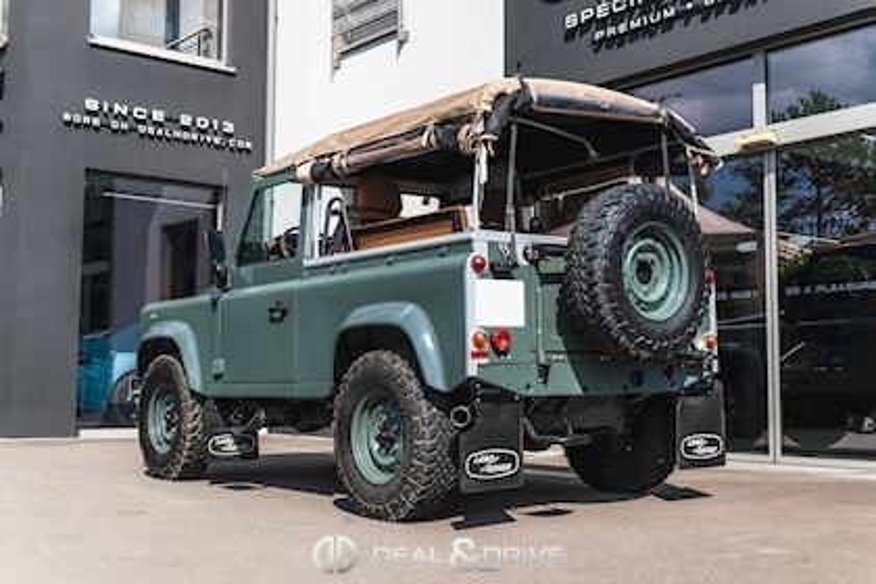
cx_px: 438
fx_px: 1168
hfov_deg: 41.1
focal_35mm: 48
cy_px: 292
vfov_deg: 28.1
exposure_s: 1/80
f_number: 6.3
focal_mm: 48
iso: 64
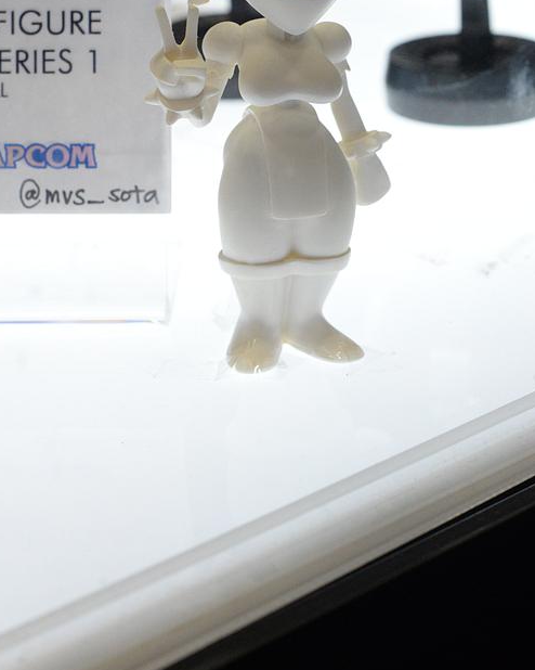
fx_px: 1802
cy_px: 87
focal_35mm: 91
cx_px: 299
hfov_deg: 16.9
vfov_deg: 20.7
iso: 3200
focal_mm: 50
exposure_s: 1/160
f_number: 8
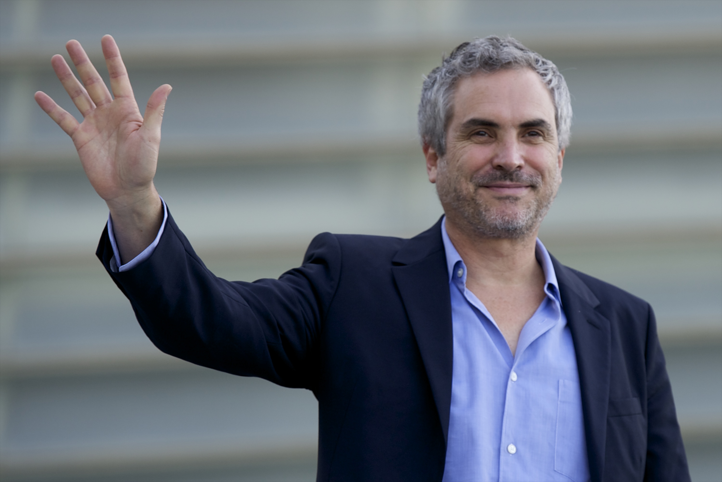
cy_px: 241
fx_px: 3209
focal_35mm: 160
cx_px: 361
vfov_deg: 8.6
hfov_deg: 12.8
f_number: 4
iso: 320
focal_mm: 160
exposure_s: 1/320
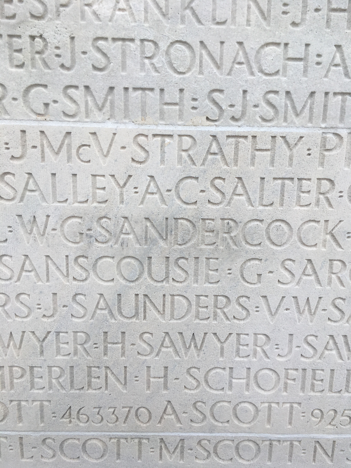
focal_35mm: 29
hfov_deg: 48.2
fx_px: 392
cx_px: 176
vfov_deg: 61.7
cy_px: 234
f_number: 2.2
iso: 25
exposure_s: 1/265
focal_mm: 4.15
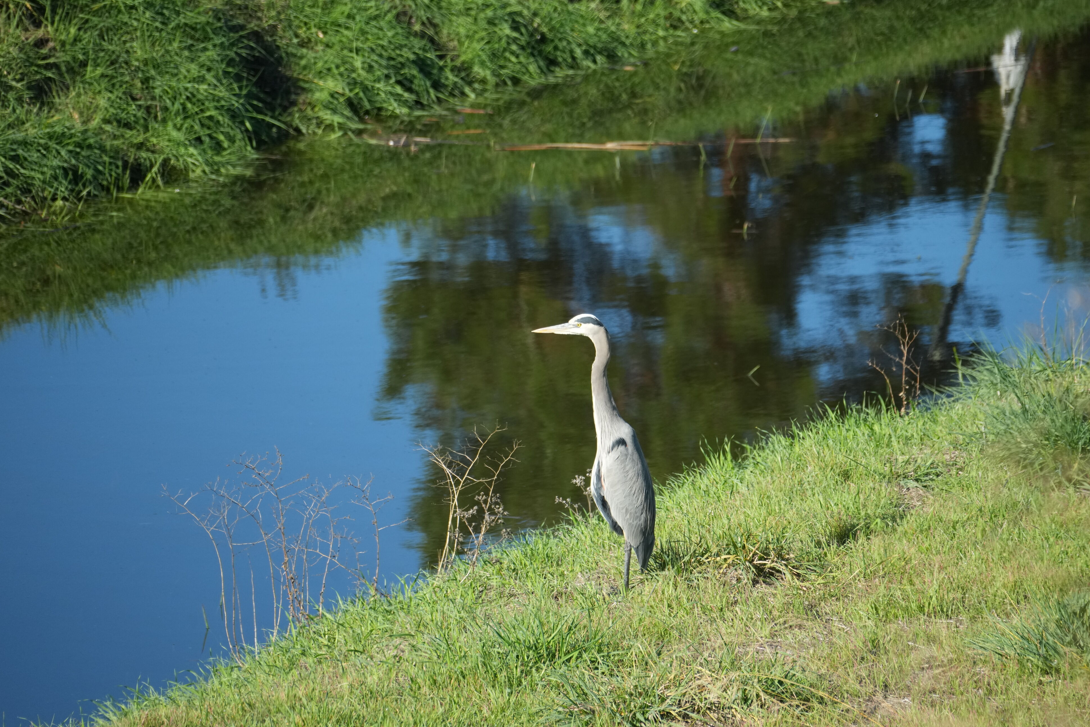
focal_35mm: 333
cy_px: 343
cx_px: 592
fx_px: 10082
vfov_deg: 4.1
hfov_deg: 6.2
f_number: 7.1
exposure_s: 1/1250
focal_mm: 300
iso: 800
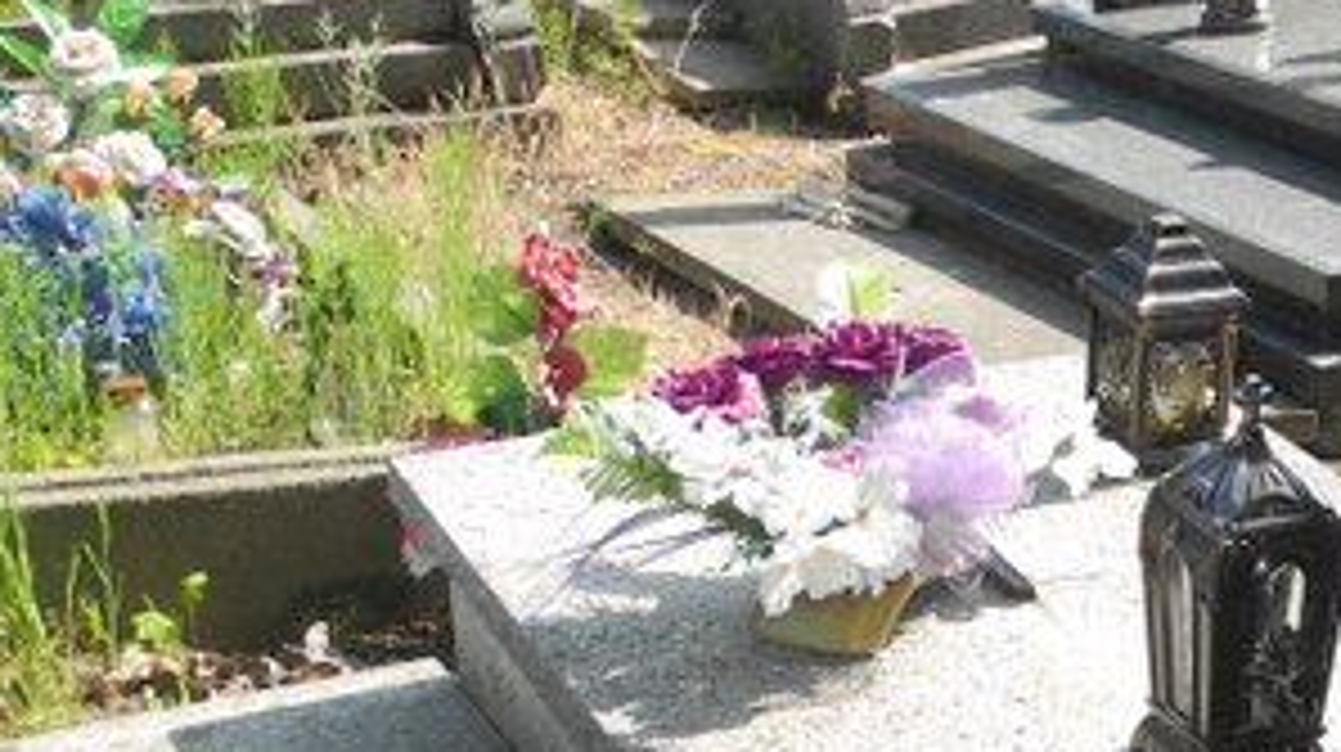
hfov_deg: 25.1
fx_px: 2913
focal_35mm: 82
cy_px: 829
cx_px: 1224
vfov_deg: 14.4
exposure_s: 1/500
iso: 100
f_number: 2.8
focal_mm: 6
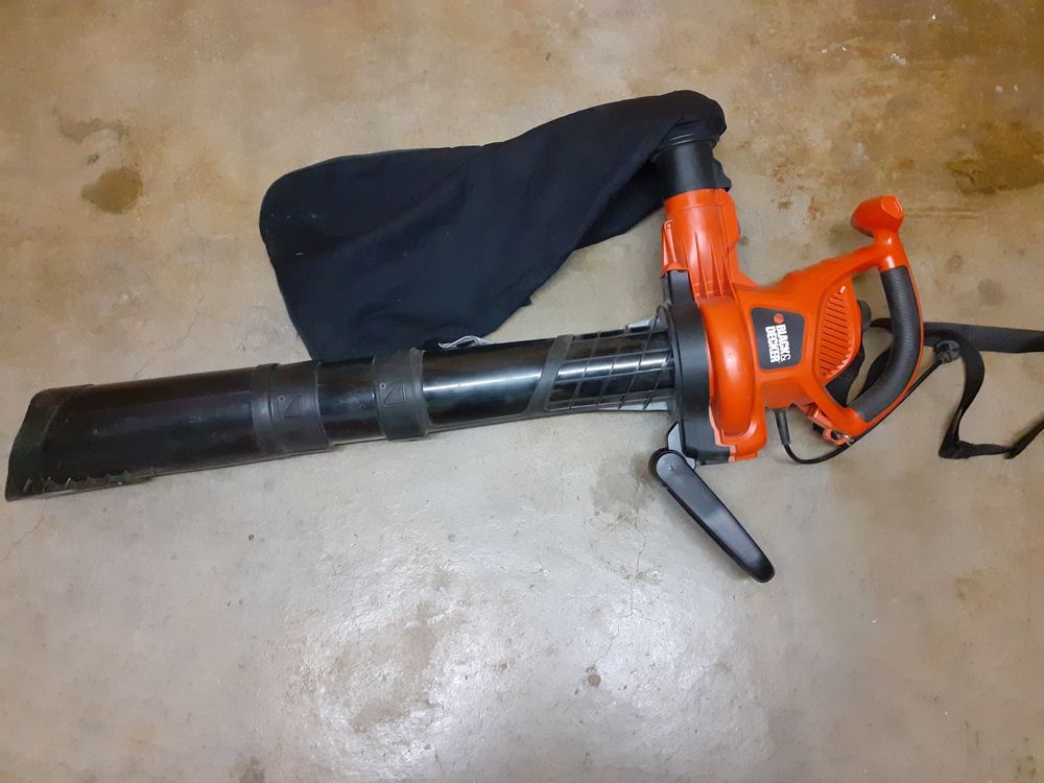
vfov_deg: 51.4
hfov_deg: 65.3
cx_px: 522
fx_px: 814
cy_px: 392
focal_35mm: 27
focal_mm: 3.6
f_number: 1.9
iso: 500
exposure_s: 1/25
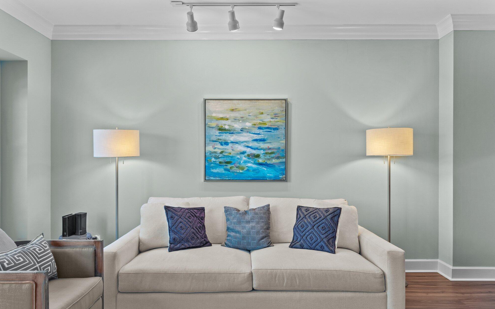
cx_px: 244
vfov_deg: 51.0
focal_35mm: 24
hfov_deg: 74.8
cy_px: 166
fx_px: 324
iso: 1000
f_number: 6.3
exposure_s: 1/15
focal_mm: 23
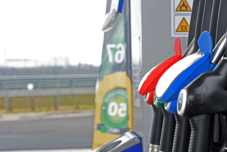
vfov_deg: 14.6
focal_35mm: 94
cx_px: 146
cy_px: 83
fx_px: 593
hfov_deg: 21.6
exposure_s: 1/320
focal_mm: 70
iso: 1600
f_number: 7.1
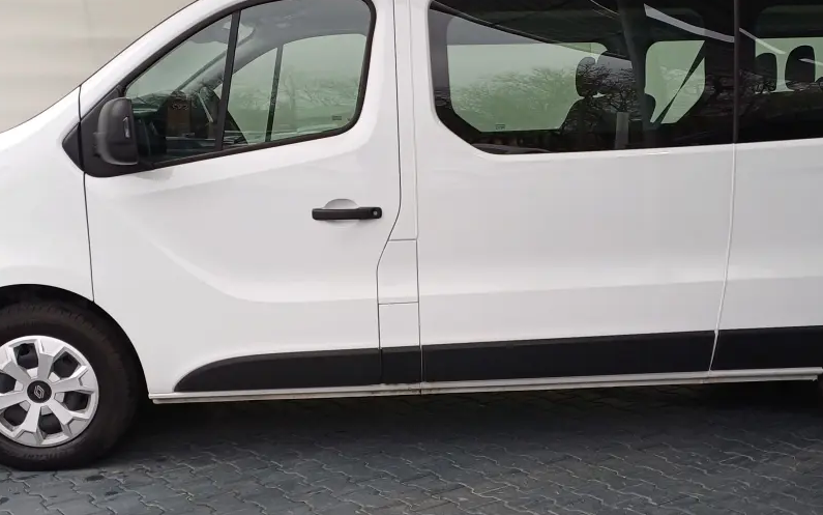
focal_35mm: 48
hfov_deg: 41.7
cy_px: 325
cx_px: 470
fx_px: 1077
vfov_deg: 26.8
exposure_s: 1/100
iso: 50
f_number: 1.8
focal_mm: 4.65
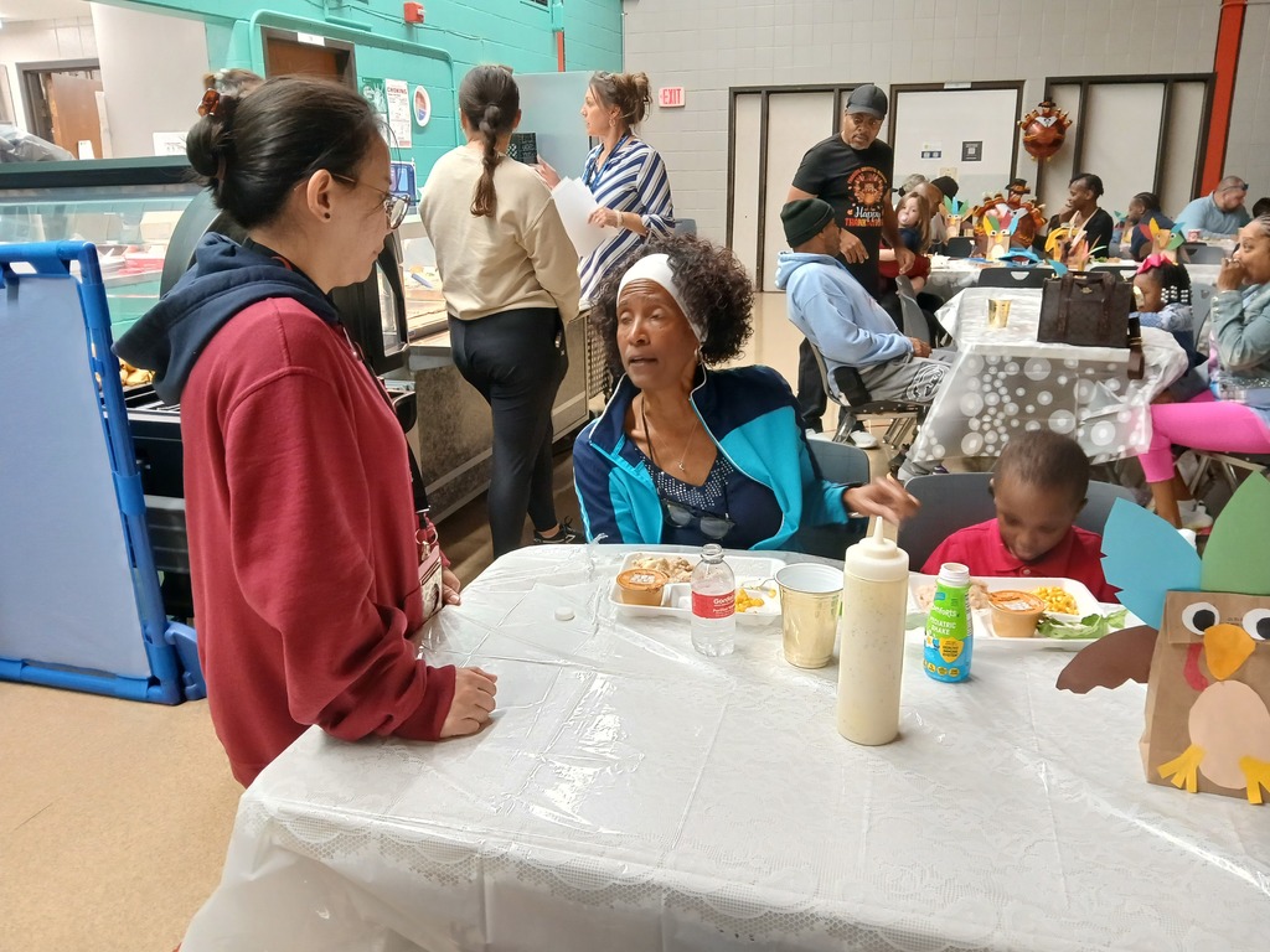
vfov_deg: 53.1
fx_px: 954
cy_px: 476
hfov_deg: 67.3
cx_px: 635
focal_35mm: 26
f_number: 1.8
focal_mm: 3.98
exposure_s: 1/24
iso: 320
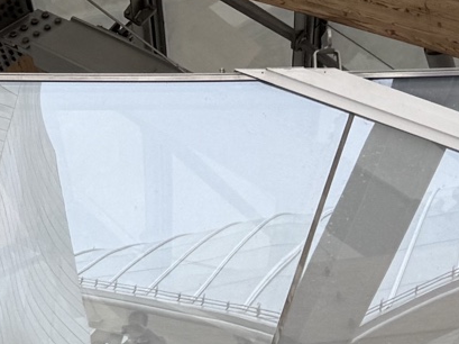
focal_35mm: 141
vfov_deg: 10.3
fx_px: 1868
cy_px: -81
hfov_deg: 13.0
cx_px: -291
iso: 80
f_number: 1.78
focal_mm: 6.76
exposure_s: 1/121
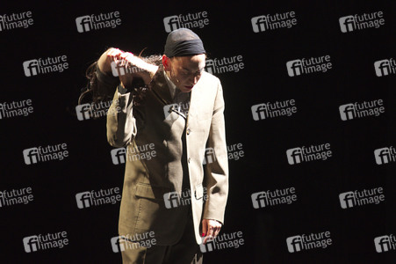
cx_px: 198
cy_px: 132
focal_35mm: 160
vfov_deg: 8.6
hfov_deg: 12.8
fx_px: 1759
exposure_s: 1/100
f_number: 2.8
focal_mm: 160
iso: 1600
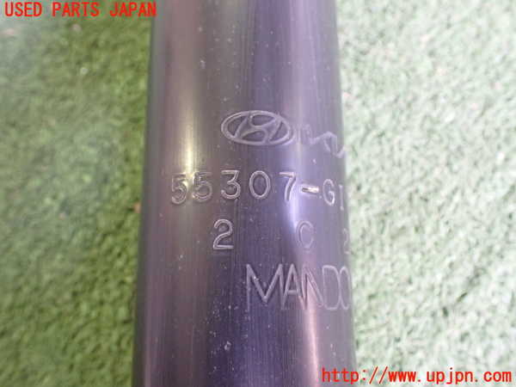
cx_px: 258
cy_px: 194
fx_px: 447
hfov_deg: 60.0
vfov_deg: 46.8
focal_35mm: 30
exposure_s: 1/30
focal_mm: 5.4
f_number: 2.3
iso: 800
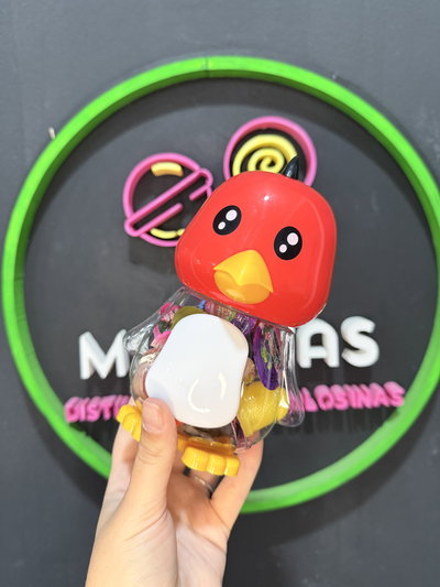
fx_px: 407
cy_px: 294
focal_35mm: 24
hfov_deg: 56.8
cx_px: 220
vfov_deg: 71.6
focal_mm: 6.76
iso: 200
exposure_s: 1/60
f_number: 1.78
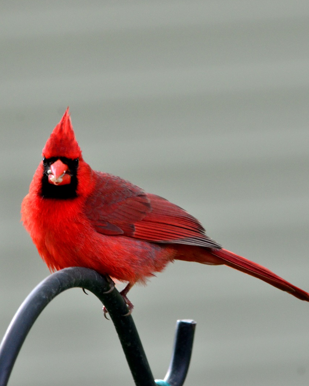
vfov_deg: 3.0
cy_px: 193
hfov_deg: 2.4
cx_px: 138
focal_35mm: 638
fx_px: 7296
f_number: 8
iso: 1000
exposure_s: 1/200
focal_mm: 300
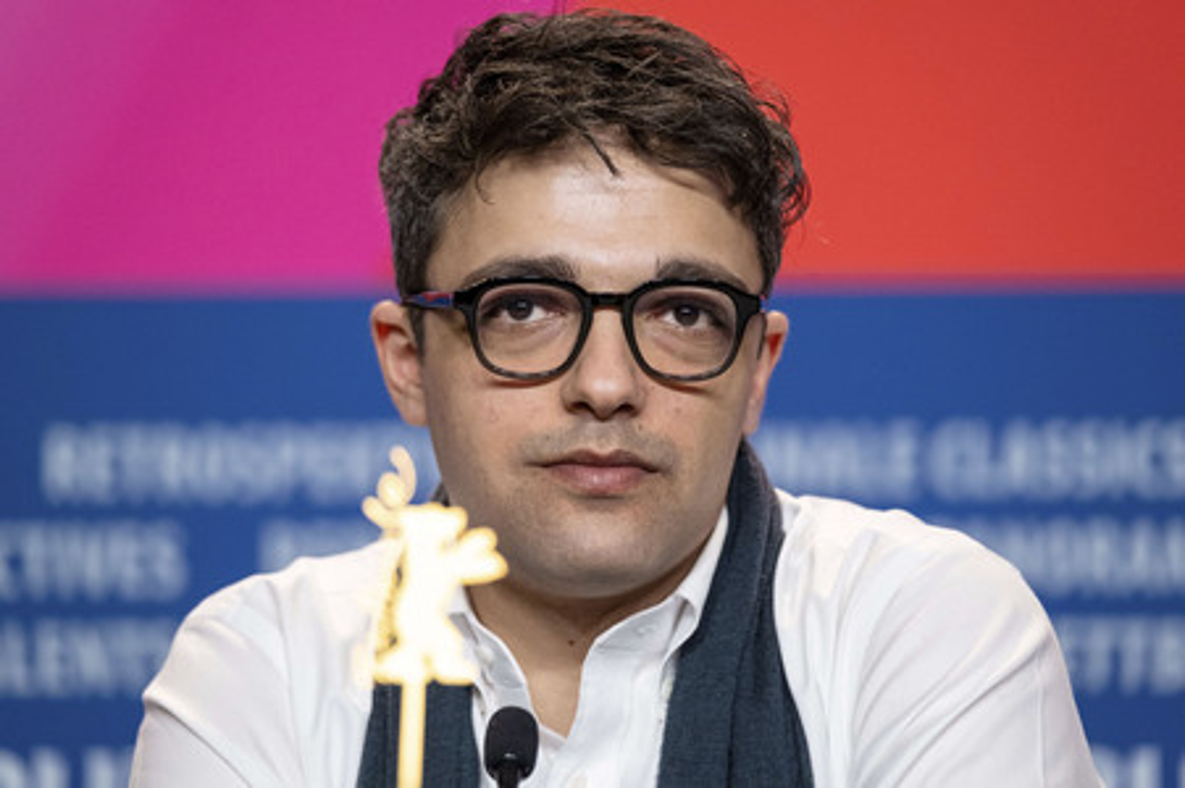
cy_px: 394
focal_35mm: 210
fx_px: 6907
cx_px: 592
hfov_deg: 9.8
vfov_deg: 6.5
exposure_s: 1/300
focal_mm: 140
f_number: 2.8
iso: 2000
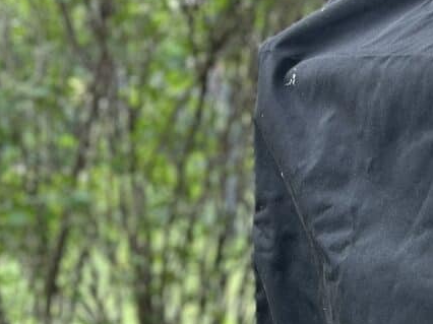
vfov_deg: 11.7
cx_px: 372
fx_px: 1563
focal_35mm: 125
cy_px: 361
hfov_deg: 15.6
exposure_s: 1/121
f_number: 1.5
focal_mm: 5.7
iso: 50
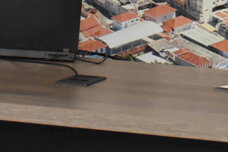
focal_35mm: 248
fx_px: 1571
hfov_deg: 8.2
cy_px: -145
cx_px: 262
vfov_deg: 5.4
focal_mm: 42
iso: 1600
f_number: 5.6
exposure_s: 1/125
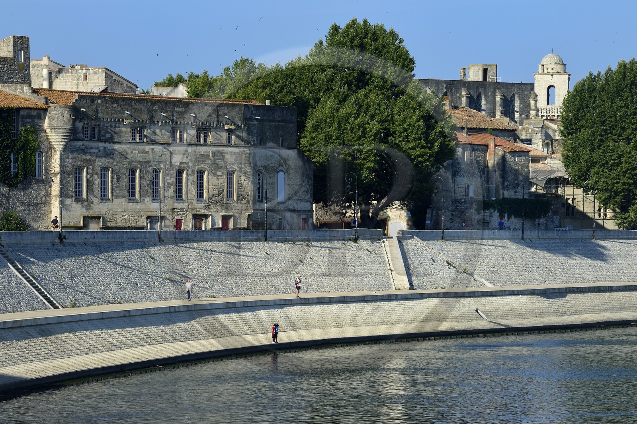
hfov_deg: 10.3
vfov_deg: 6.9
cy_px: 212
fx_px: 3538
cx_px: 318
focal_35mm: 200
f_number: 13
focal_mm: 200
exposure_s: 1/250
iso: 200
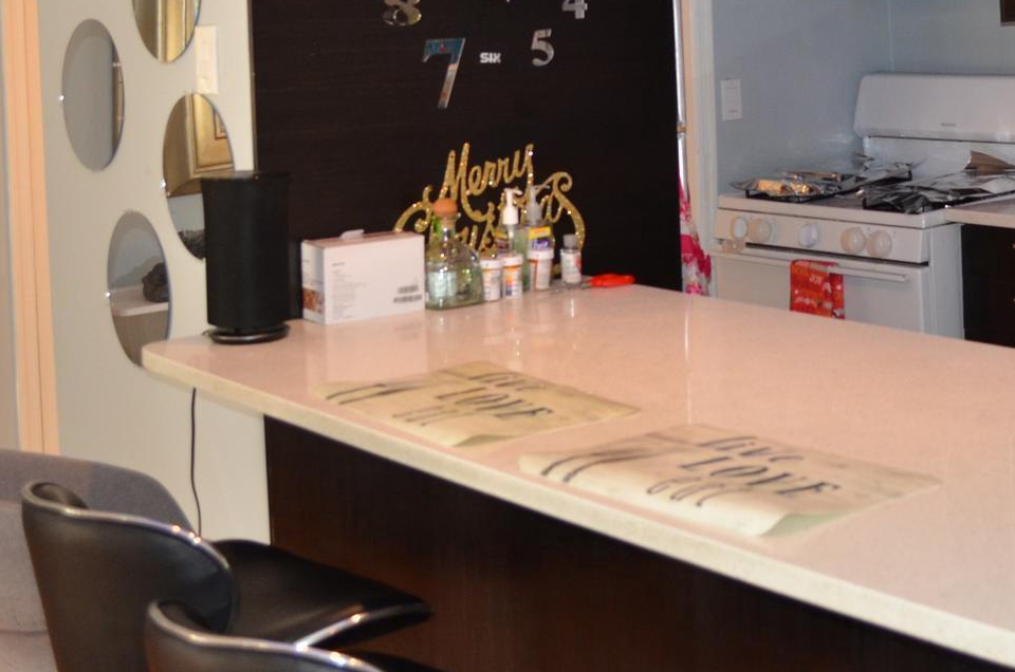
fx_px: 1801
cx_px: 794
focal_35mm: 64
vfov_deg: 20.5
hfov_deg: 30.8
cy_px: -6
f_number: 3.8
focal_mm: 20
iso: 720
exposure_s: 1/60
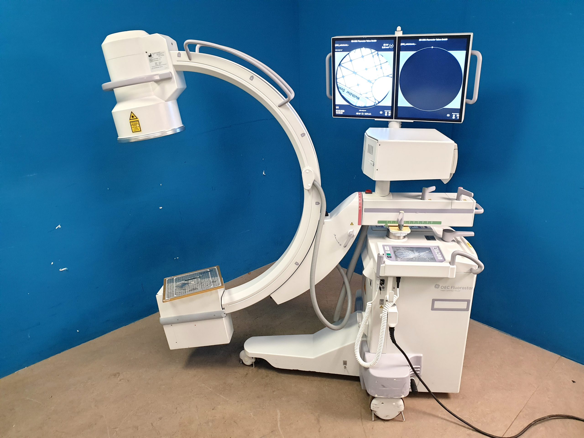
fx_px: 439
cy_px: 219
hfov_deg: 67.3
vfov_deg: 53.1
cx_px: 292
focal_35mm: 26
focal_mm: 4.3
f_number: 2.4
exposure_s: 1/33
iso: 250
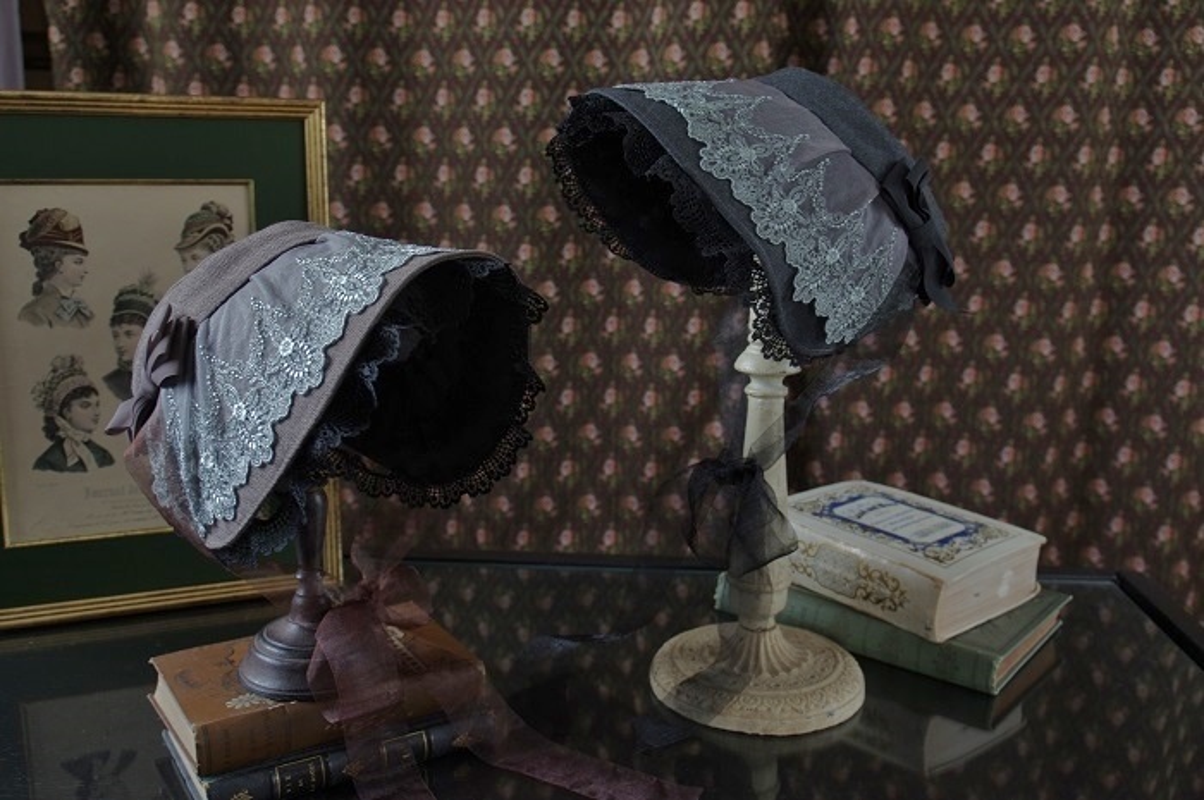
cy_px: 400
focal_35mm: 36
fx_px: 1203
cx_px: 602
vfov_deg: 36.8
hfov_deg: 53.2
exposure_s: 1/8
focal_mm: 24
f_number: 5
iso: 200
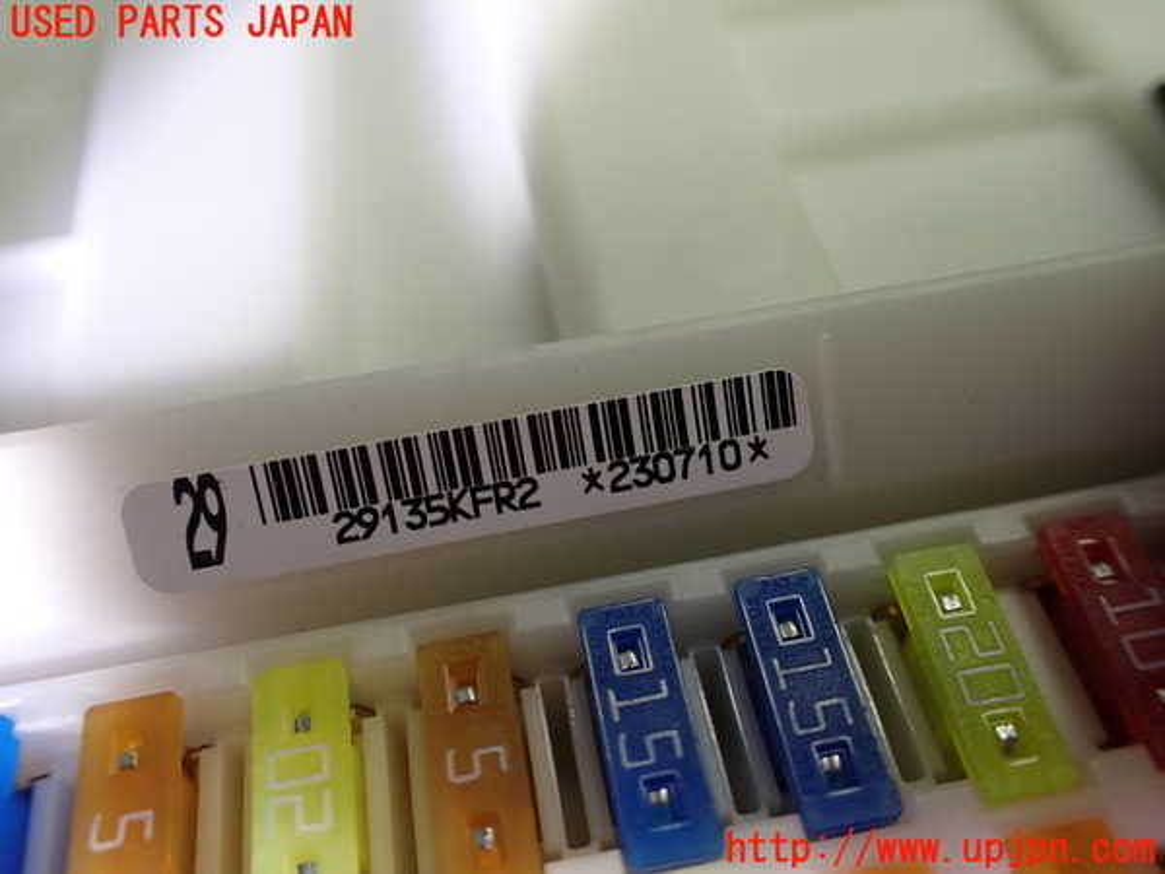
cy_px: 437
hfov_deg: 60.0
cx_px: 582
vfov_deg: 46.8
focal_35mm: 30
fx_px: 1010
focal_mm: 5.4
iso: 160
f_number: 2.3
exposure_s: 1/125
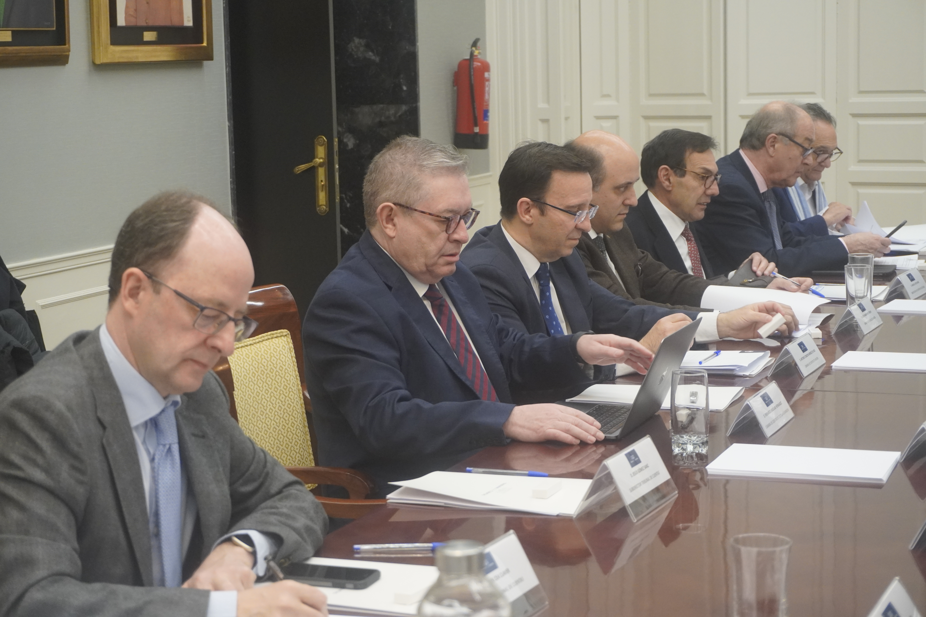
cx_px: 463
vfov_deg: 18.2
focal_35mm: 75
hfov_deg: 27.0
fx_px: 1929
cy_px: 308
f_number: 5.6
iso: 2000
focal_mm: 50
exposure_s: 1/160
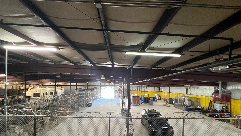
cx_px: 117
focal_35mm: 15
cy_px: 88
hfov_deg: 103.0
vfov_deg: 69.0
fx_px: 96
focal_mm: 1.57
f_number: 1.8
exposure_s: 1/60
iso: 200
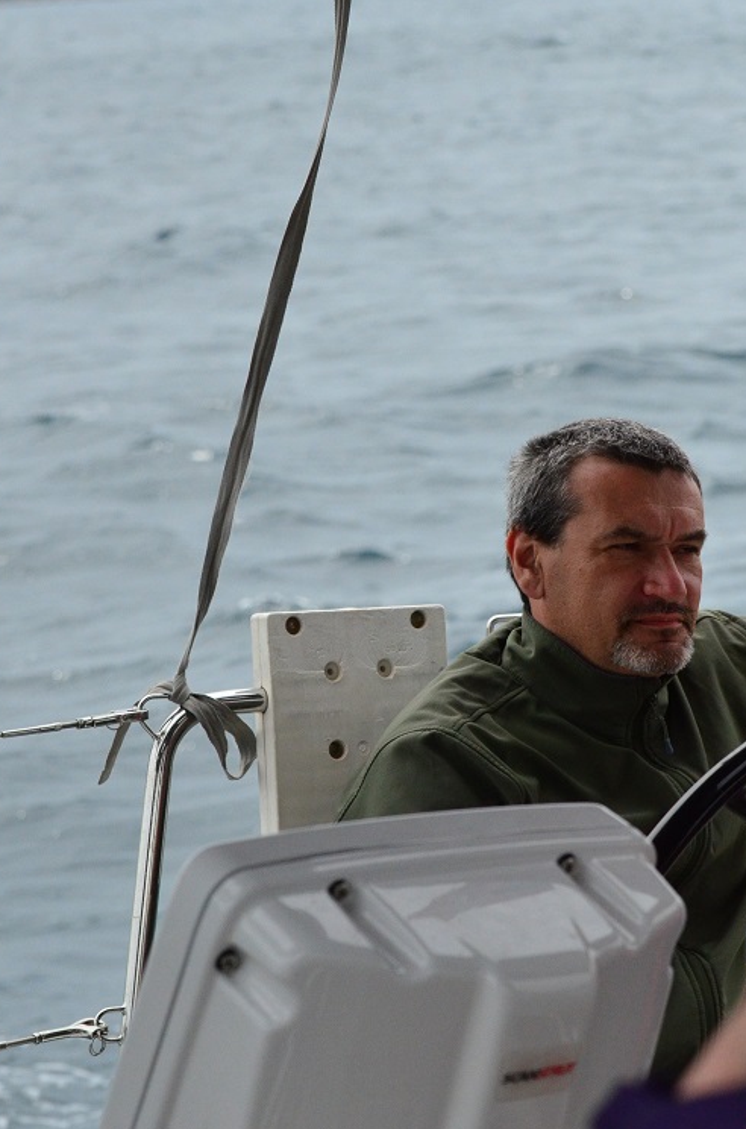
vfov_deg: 14.6
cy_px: 488
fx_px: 4407
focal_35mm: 141
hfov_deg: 9.7
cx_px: 478
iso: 2000
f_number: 5.6
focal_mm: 70
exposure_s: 1/8000
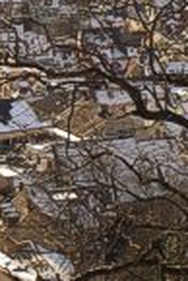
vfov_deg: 11.6
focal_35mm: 174
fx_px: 1360
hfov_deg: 7.7
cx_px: -151
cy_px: -19
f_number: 10
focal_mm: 28
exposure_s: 1/160
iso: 100
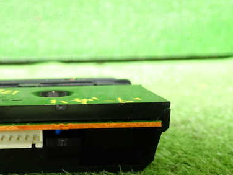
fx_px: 343
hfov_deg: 36.7
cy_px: 127
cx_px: 61
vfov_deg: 28.2
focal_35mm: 51
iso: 200
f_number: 2.4
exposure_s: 1/50
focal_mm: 5.79
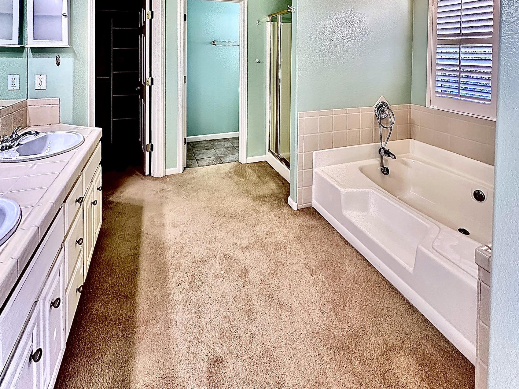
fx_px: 285
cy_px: 57
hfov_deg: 84.7
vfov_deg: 60.6
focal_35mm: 19
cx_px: 258
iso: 200
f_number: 2.2
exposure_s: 1/60
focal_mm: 2.22
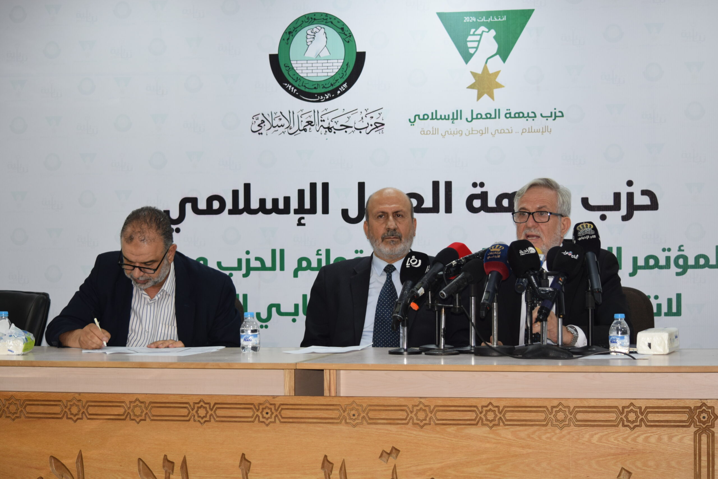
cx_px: 359
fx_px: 2035
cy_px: 240
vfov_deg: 13.4
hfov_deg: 20.0
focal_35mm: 102
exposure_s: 1/100
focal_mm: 68
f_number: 5
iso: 400
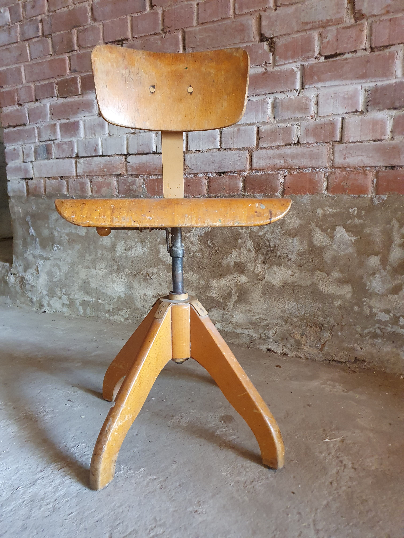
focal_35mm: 26
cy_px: 269
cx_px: 202
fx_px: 405
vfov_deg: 67.3
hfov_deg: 53.1
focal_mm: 4.32
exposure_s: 1/50
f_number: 1.5
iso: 400
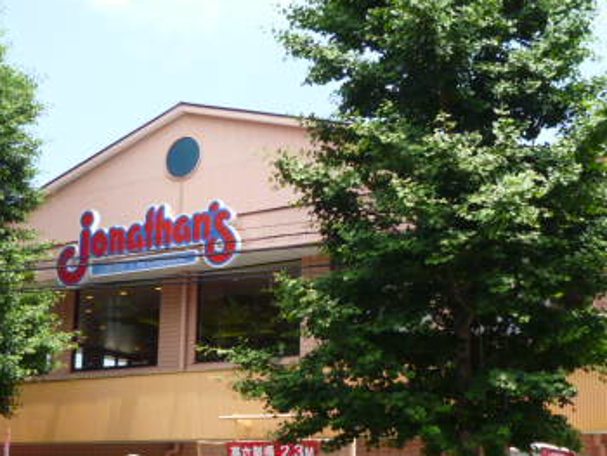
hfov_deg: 36.1
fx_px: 930
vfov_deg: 27.4
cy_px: 295
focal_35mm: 53
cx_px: 274
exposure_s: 1/500
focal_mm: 5.2
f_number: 2.7
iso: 100
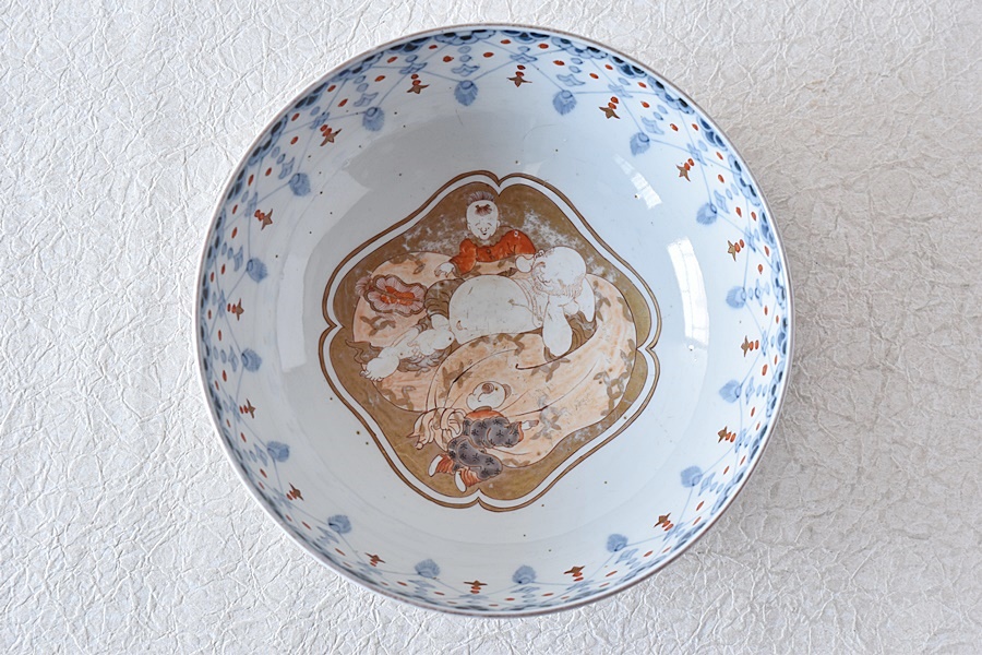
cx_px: 491
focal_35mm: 82
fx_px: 2250
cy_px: 328
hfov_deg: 24.6
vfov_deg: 16.6
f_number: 5.6
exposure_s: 1/10
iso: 400
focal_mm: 55
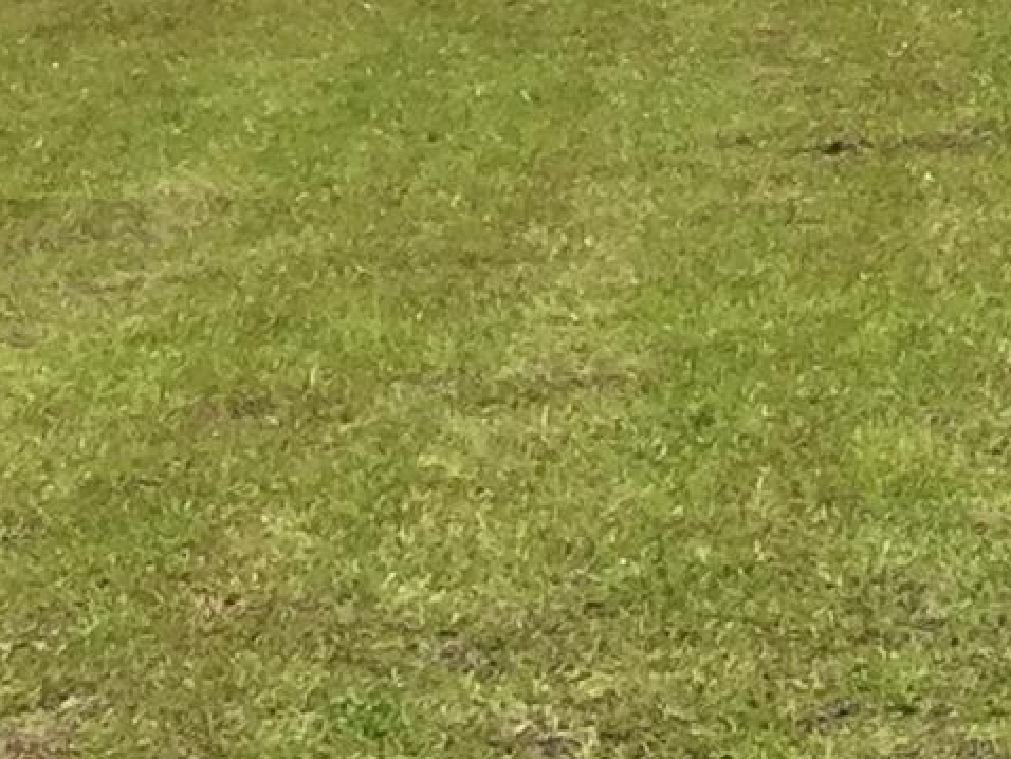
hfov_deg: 8.9
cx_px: 3046
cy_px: -856
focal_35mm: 182
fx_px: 5318
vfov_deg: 7.8
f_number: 2.2
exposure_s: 1/2198
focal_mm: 4.15
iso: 32
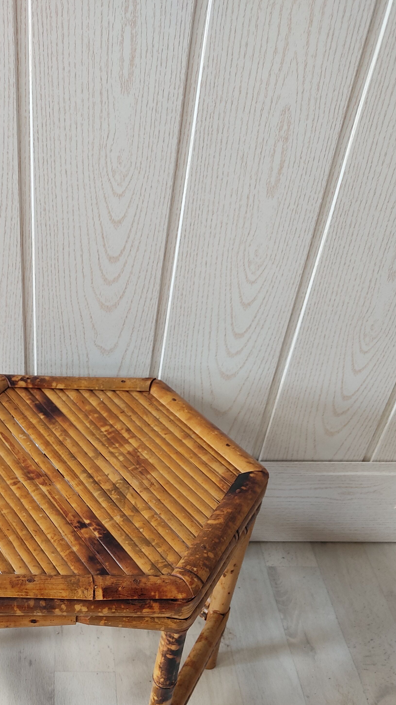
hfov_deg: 29.6
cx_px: 65
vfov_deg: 50.5
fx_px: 728
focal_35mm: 39
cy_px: 482
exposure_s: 1/33
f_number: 1.79
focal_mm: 4.74
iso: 355
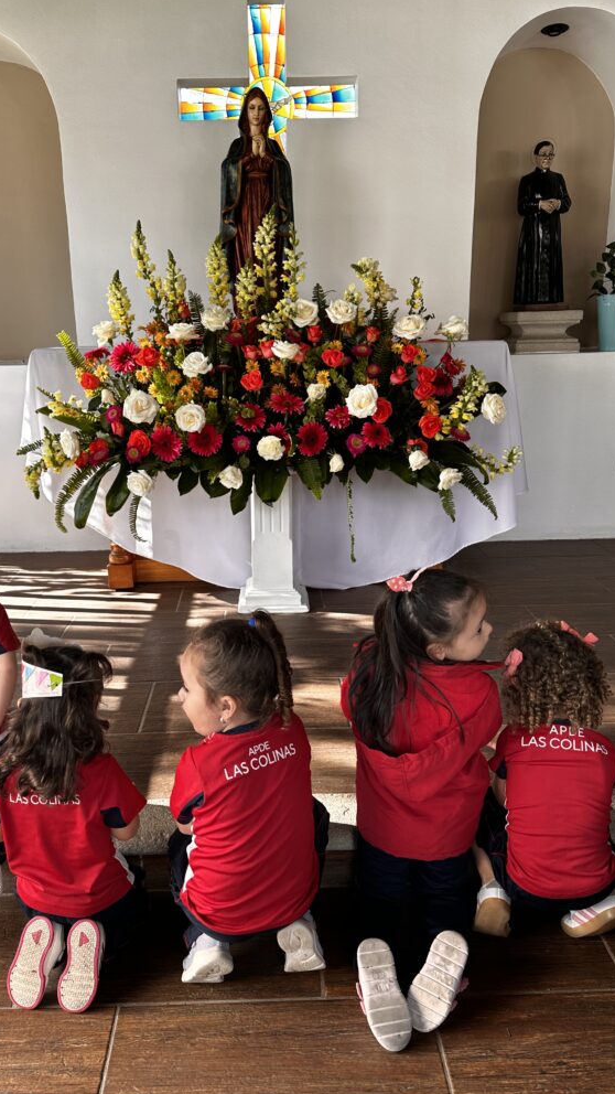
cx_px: 277
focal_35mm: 27
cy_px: 540
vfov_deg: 69.9
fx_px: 783
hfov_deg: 42.8
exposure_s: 1/215
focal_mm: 6.86
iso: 64
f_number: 1.78
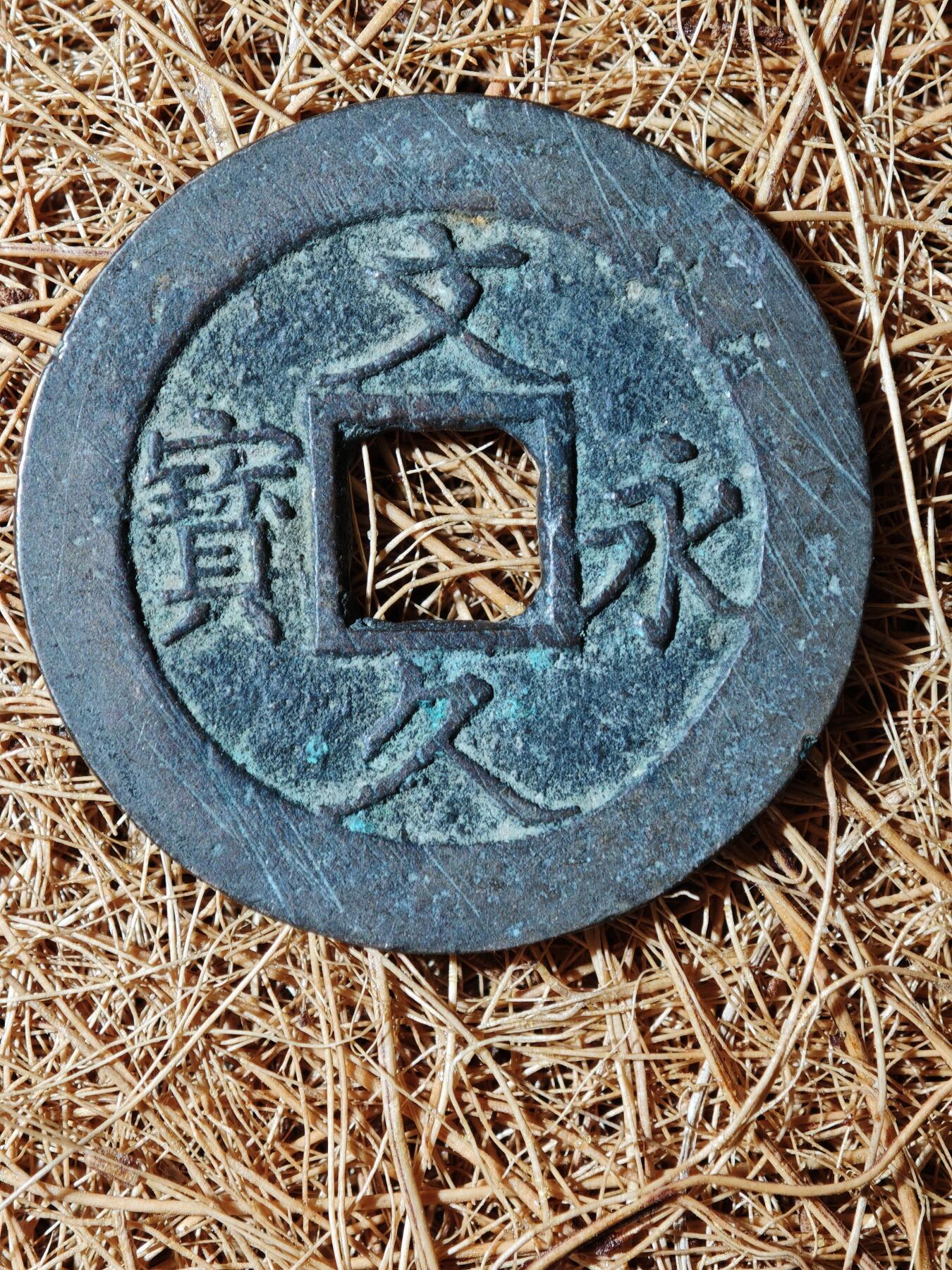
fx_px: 3080
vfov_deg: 23.3
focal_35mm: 84
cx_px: 476
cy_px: 635
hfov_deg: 17.6
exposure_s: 1/100
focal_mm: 9
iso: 250
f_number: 2
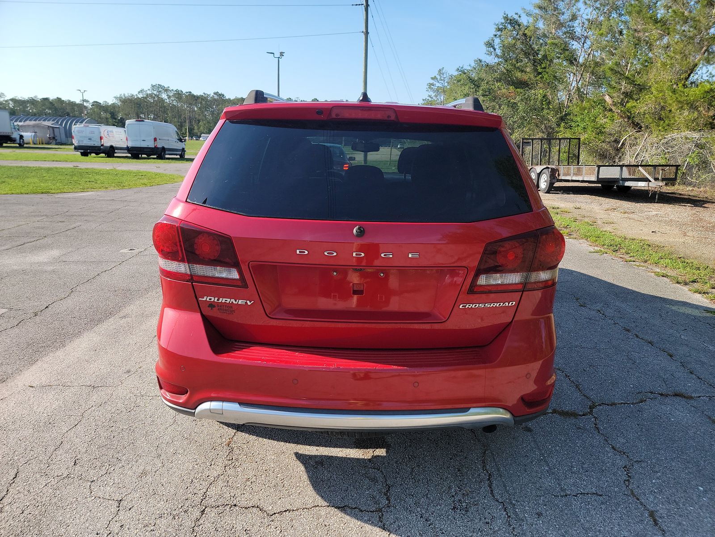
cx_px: 358
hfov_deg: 71.6
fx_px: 496
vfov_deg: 56.8
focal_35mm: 24
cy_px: 268
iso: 50
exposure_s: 1/506
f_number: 1.8
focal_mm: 6.7
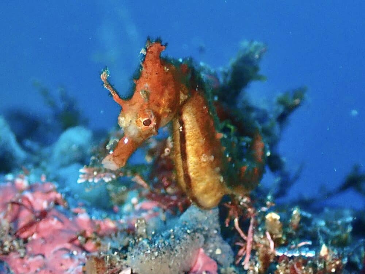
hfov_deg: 33.2
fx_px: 612
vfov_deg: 25.2
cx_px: 182
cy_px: 137
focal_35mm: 58
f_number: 10
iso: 800
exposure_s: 1/60
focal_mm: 10.35
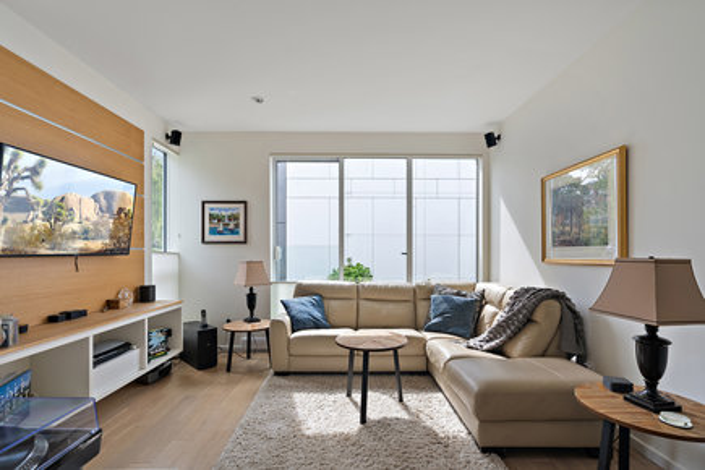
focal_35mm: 16
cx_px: 352
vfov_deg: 73.7
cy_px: 235
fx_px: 313
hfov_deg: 96.7
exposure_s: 1/30
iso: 400
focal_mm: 16
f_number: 7.1
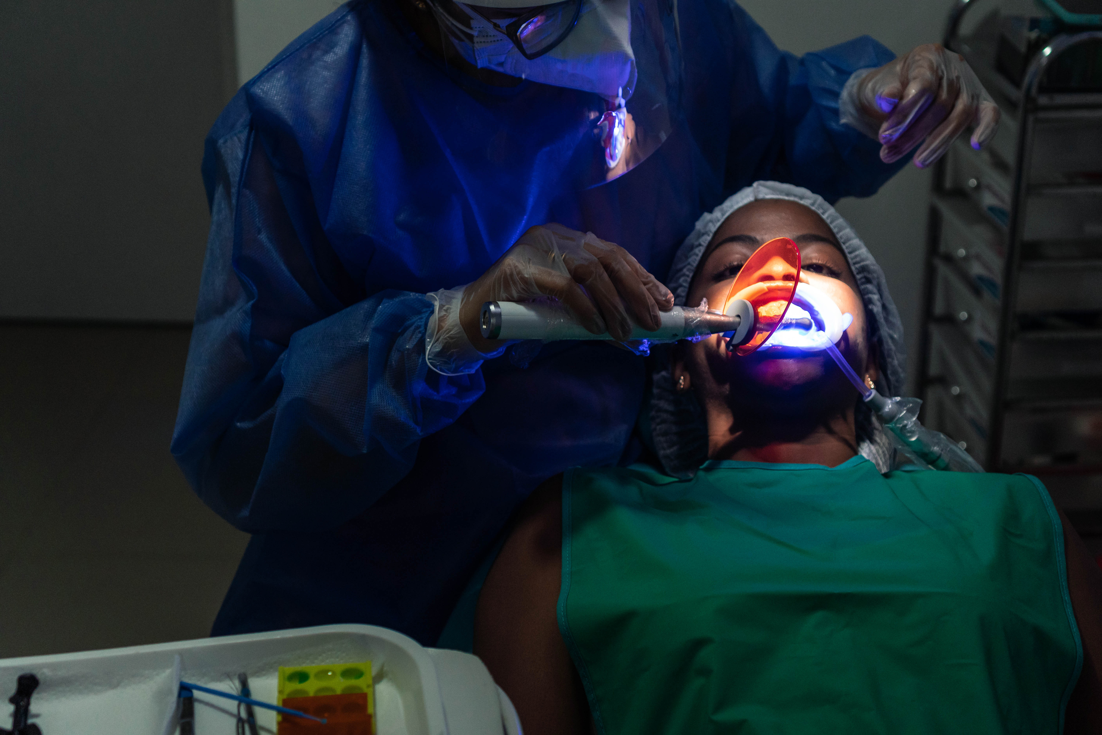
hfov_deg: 37.9
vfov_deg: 25.8
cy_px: 368
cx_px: 551
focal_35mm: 52
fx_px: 1607
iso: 800
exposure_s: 1/400
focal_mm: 35
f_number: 3.2
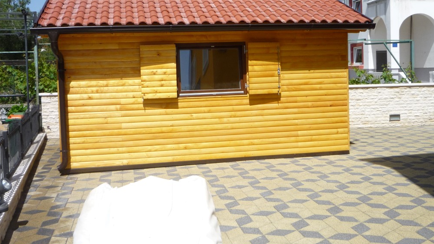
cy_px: 89
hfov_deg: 50.5
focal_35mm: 40
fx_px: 460
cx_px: 216
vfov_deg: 29.6
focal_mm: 5.3
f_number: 5.6
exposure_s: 1/400
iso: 100
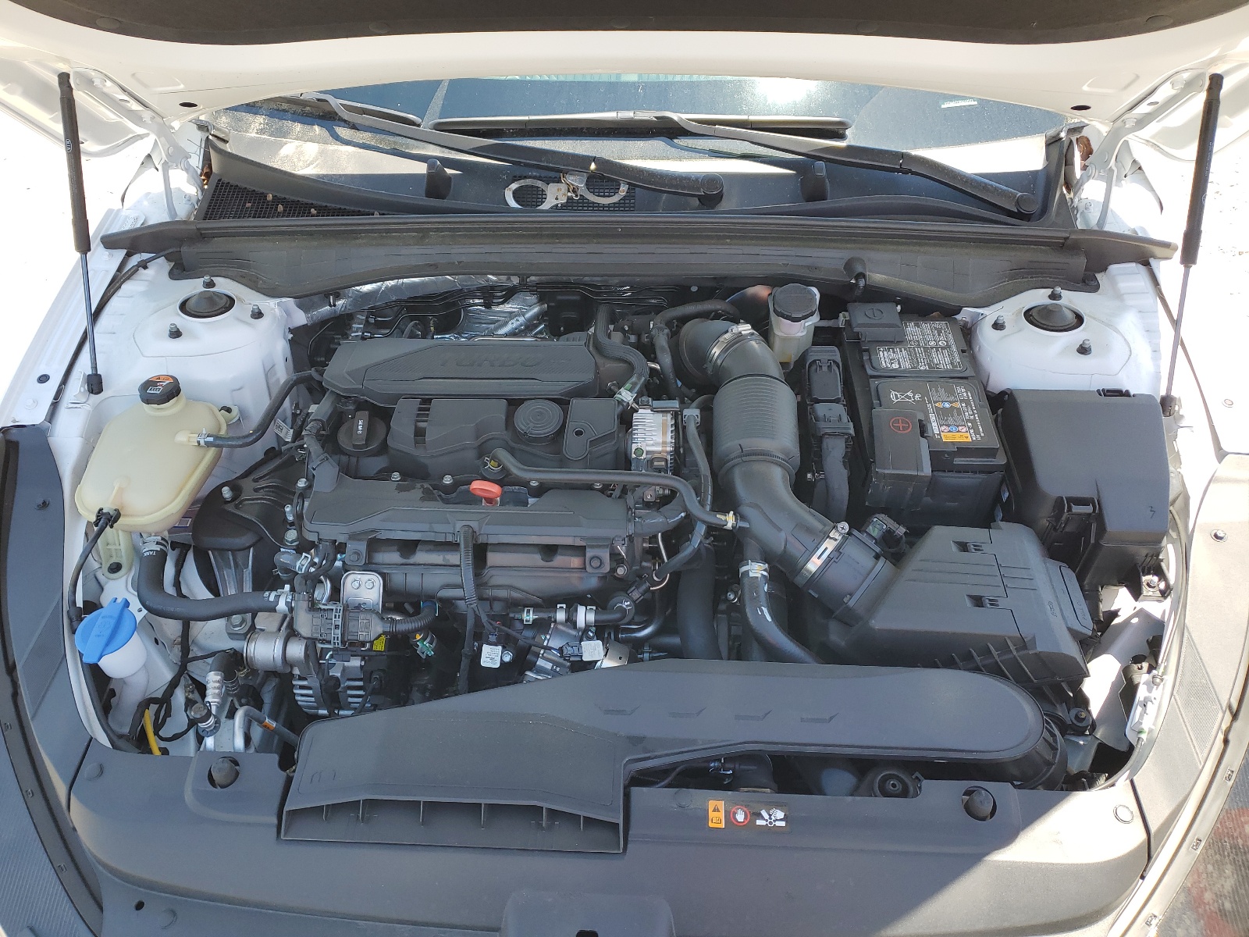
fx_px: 938
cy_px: 468
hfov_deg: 67.3
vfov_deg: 53.1
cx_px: 624
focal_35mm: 26
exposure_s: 1/556
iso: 50
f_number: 1.5
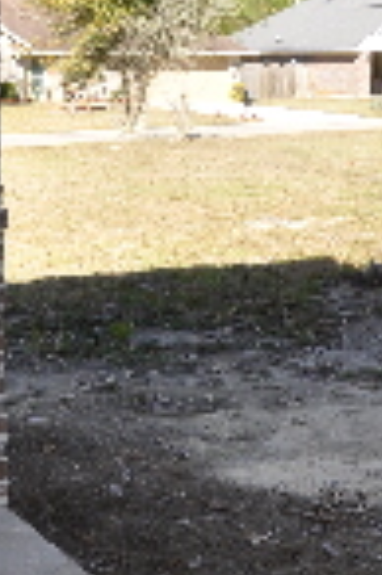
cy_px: 193
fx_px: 1277
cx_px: 250
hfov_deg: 17.0
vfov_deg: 25.2
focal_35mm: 80
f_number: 8
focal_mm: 13
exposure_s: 1/200
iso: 200
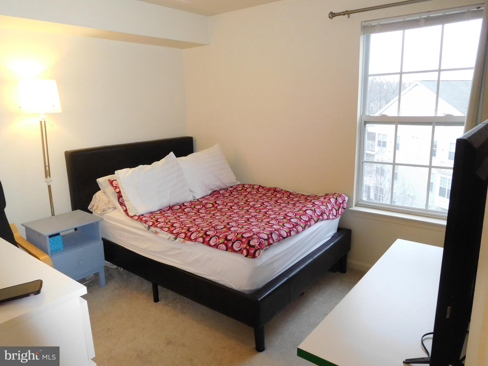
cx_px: 244
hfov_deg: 69.4
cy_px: 183
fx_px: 352
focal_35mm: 25
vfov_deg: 54.9
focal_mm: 4.5
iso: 500
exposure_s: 1/30
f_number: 3.4
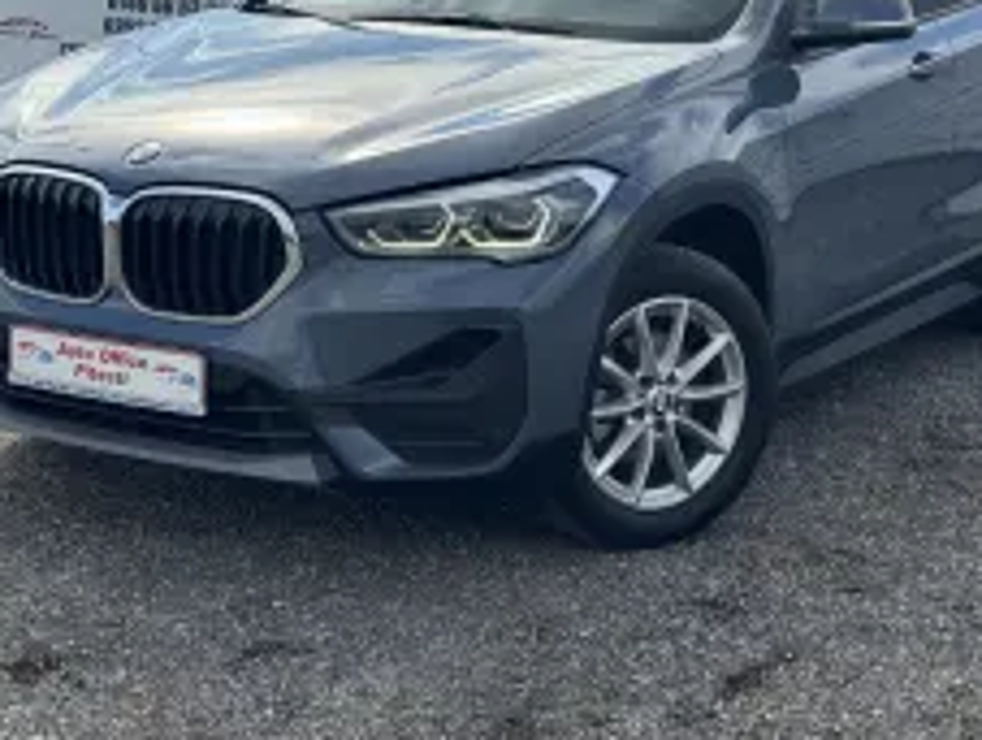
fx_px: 2159
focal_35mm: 76
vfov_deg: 19.3
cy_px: 199
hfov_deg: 25.6
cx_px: 588
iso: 64
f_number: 1.78
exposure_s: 1/3425
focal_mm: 6.76
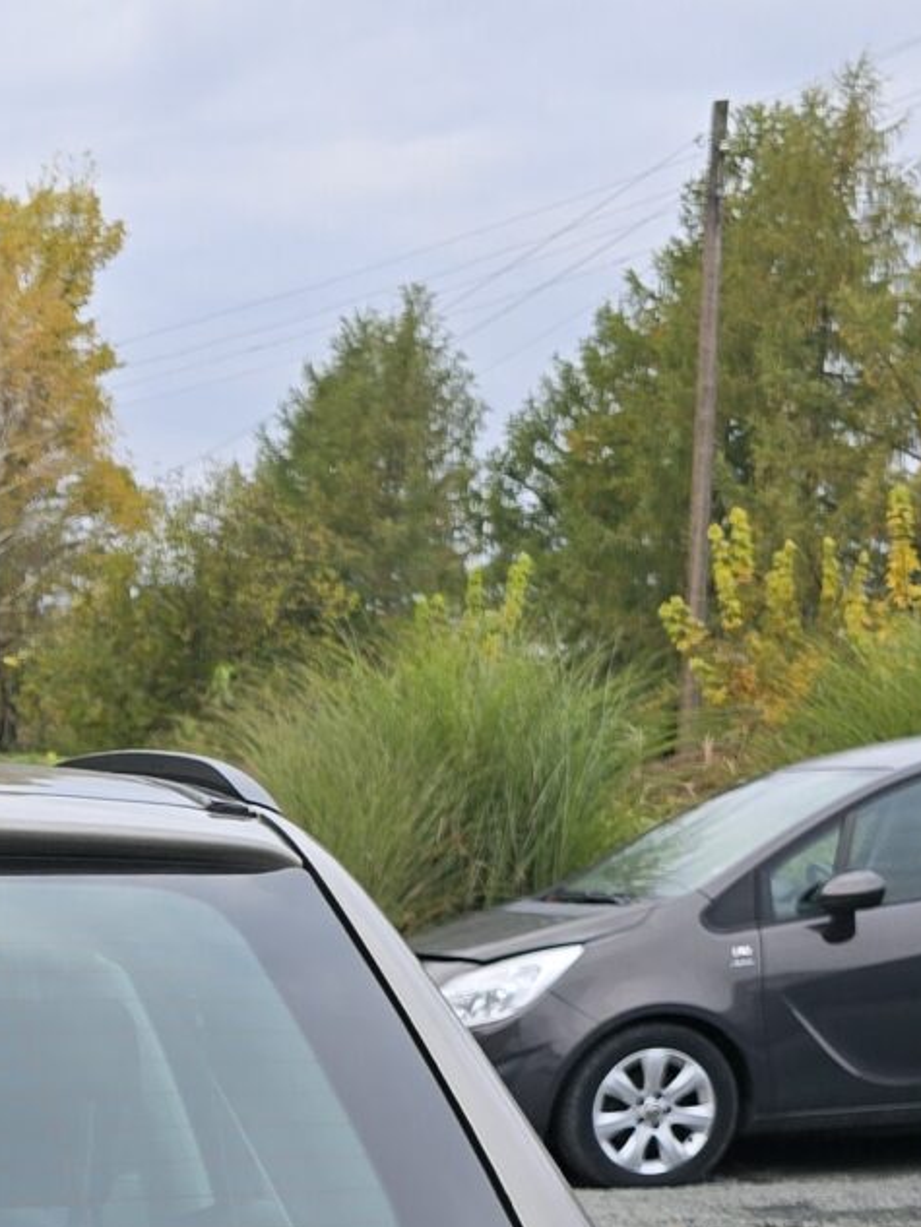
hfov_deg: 14.7
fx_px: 3298
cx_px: -487
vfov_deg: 19.0
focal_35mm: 93
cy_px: 1733
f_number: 1.7
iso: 20
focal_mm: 6.3
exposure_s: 1/180
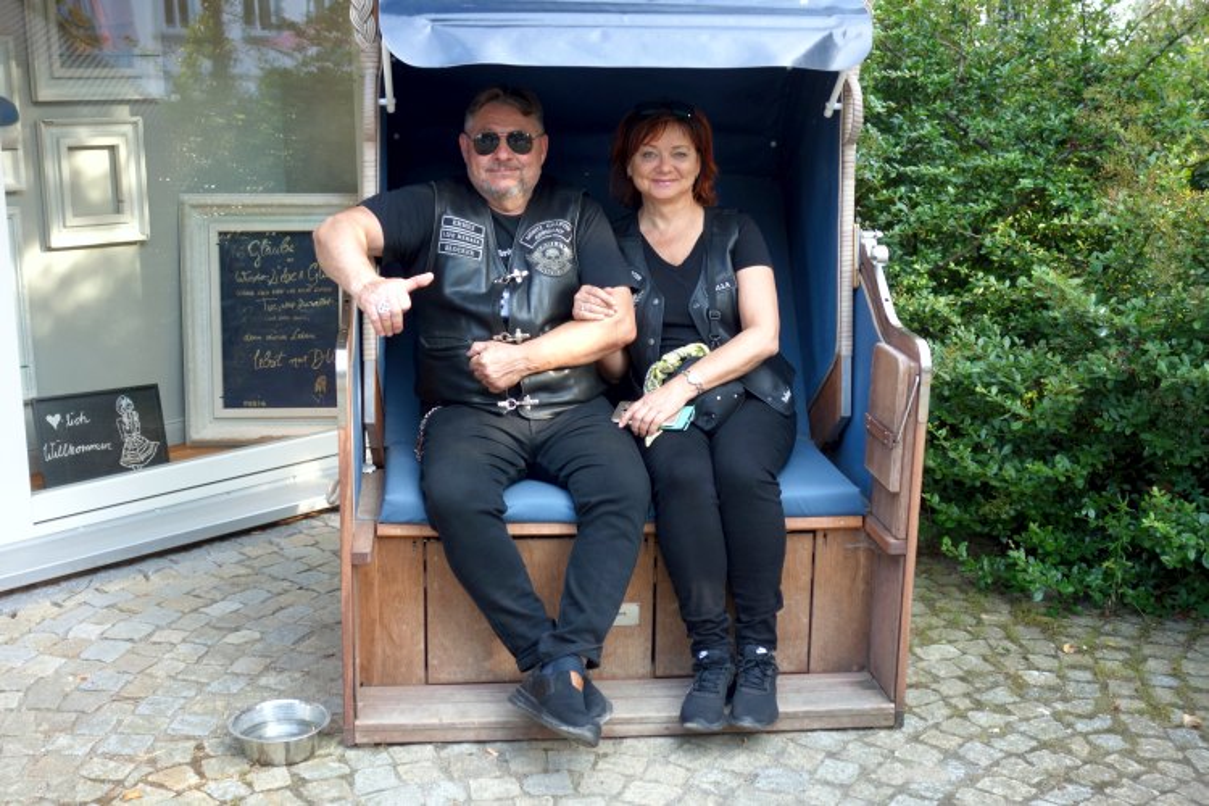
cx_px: 604
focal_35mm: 47
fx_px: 1578
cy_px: 403
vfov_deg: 28.6
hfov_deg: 41.9
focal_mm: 17.4
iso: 125
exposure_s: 1/60
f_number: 3.2
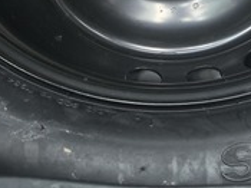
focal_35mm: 105
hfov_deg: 18.6
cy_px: -139
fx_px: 761
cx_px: 191
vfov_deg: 12.9
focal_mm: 5.4
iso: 1250
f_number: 1.8
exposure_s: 1/50
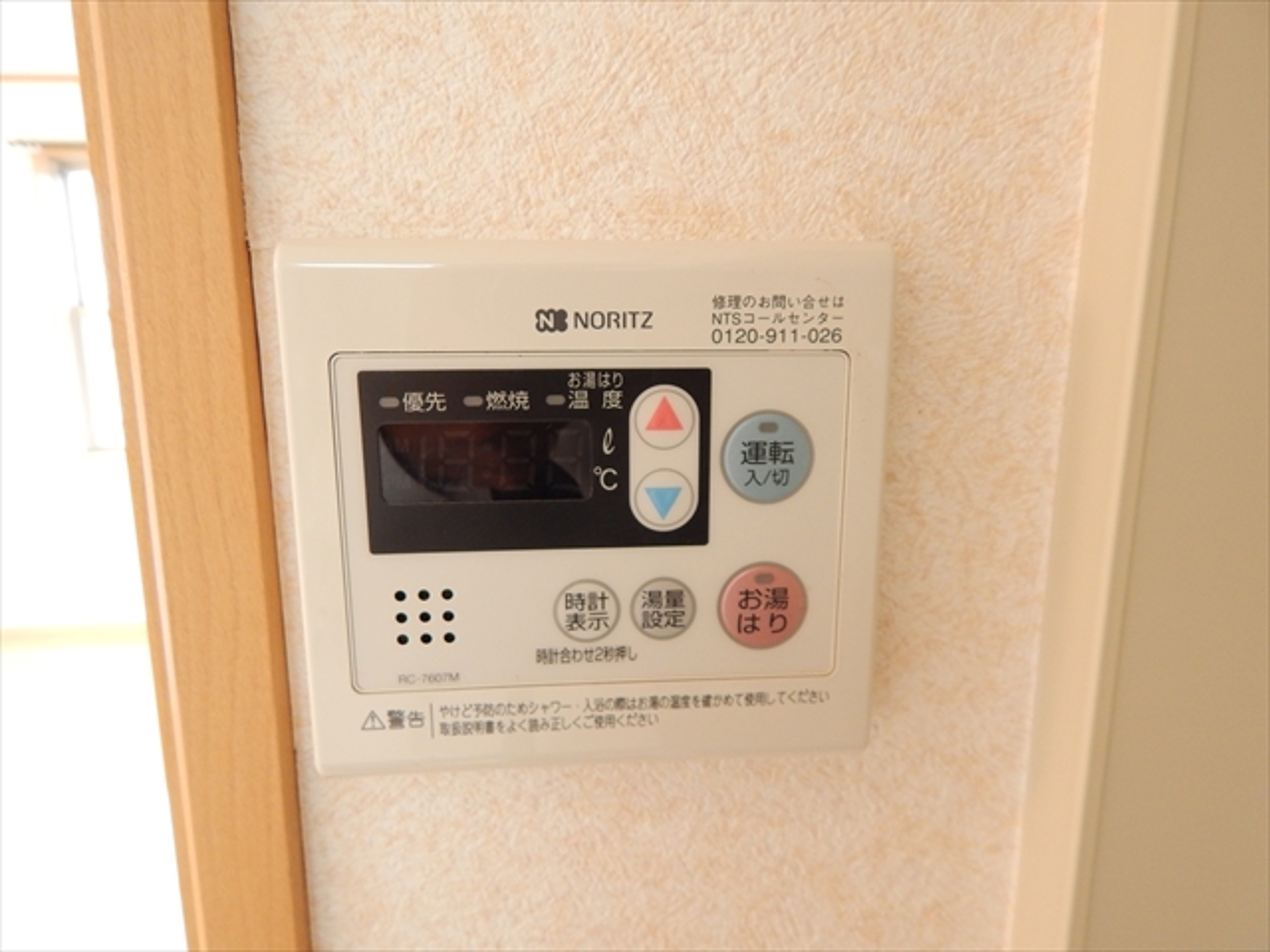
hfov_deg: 73.9
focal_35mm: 23
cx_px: 635
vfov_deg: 58.9
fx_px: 844
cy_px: 476
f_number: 3
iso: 320
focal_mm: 4
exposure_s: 1/30
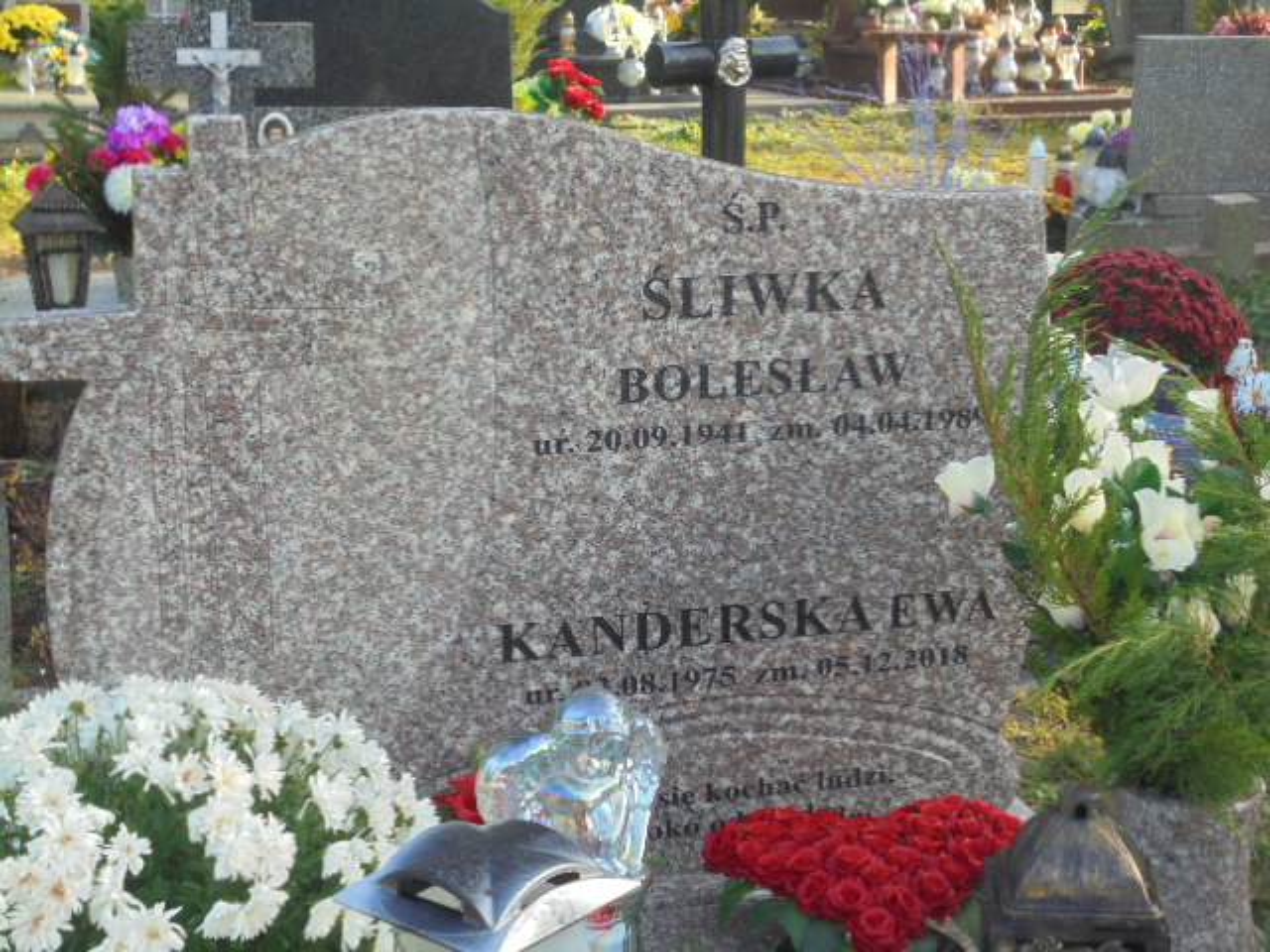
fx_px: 2055
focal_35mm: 56
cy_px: 476
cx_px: 635
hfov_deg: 34.3
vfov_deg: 26.1
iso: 100
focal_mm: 10.1
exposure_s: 1/60
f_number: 5.2
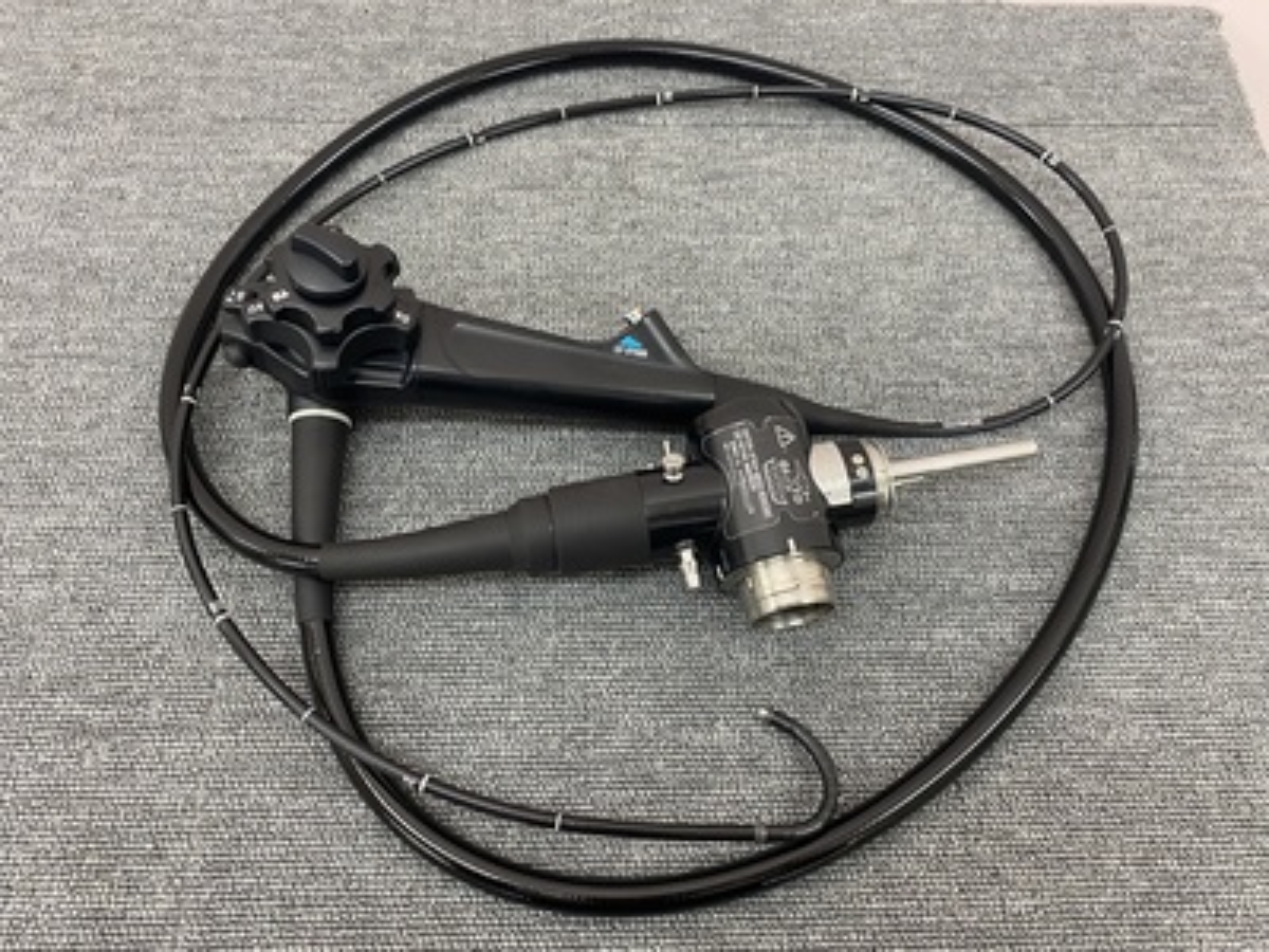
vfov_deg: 53.1
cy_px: 476
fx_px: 953
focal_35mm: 26
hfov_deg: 67.3
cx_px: 634
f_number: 1.8
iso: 80
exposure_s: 1/60
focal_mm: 4.25
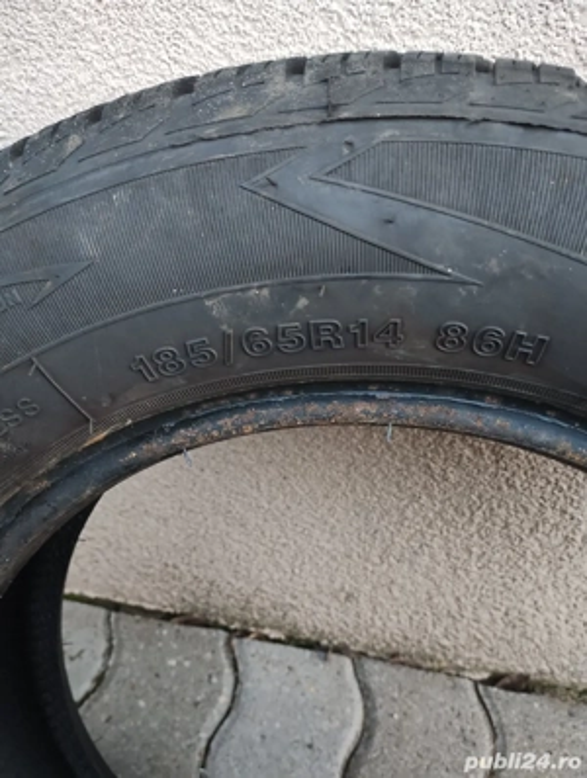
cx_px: 294
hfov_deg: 49.9
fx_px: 631
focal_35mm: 28
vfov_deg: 63.4
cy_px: 389
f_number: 1.8
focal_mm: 4.27
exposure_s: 1/25
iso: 1747
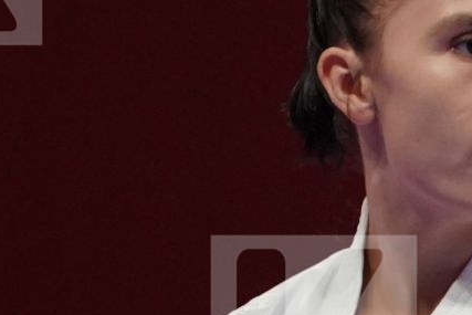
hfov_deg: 1.2
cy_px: 336
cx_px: 689
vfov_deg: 0.8
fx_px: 22597
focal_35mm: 1723
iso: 2500
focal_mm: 273
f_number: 4
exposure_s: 1/1000
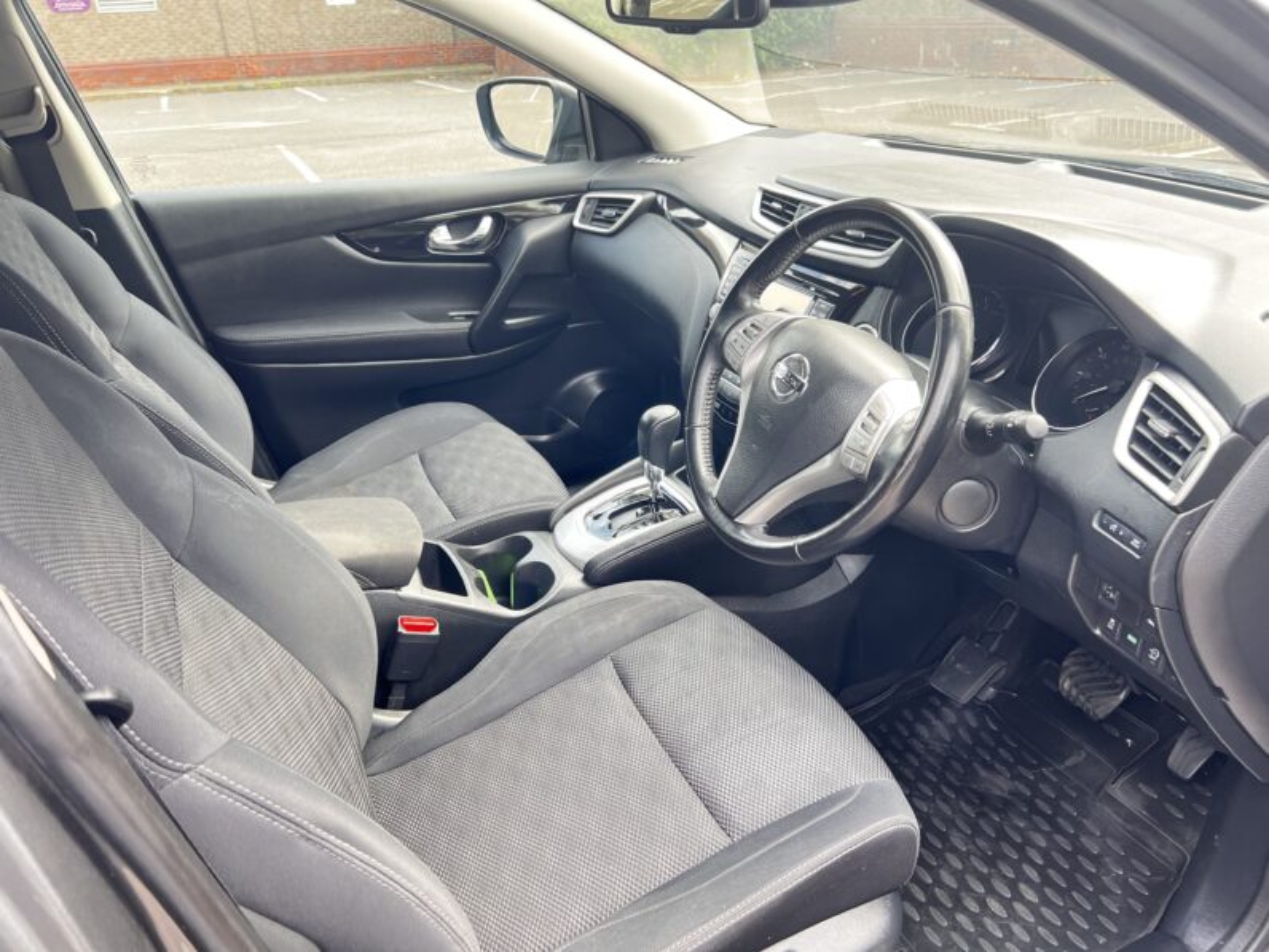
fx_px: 953
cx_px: 634
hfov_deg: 67.3
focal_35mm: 26
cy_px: 476
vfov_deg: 53.1
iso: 100
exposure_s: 1/121
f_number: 1.5
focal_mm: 5.7
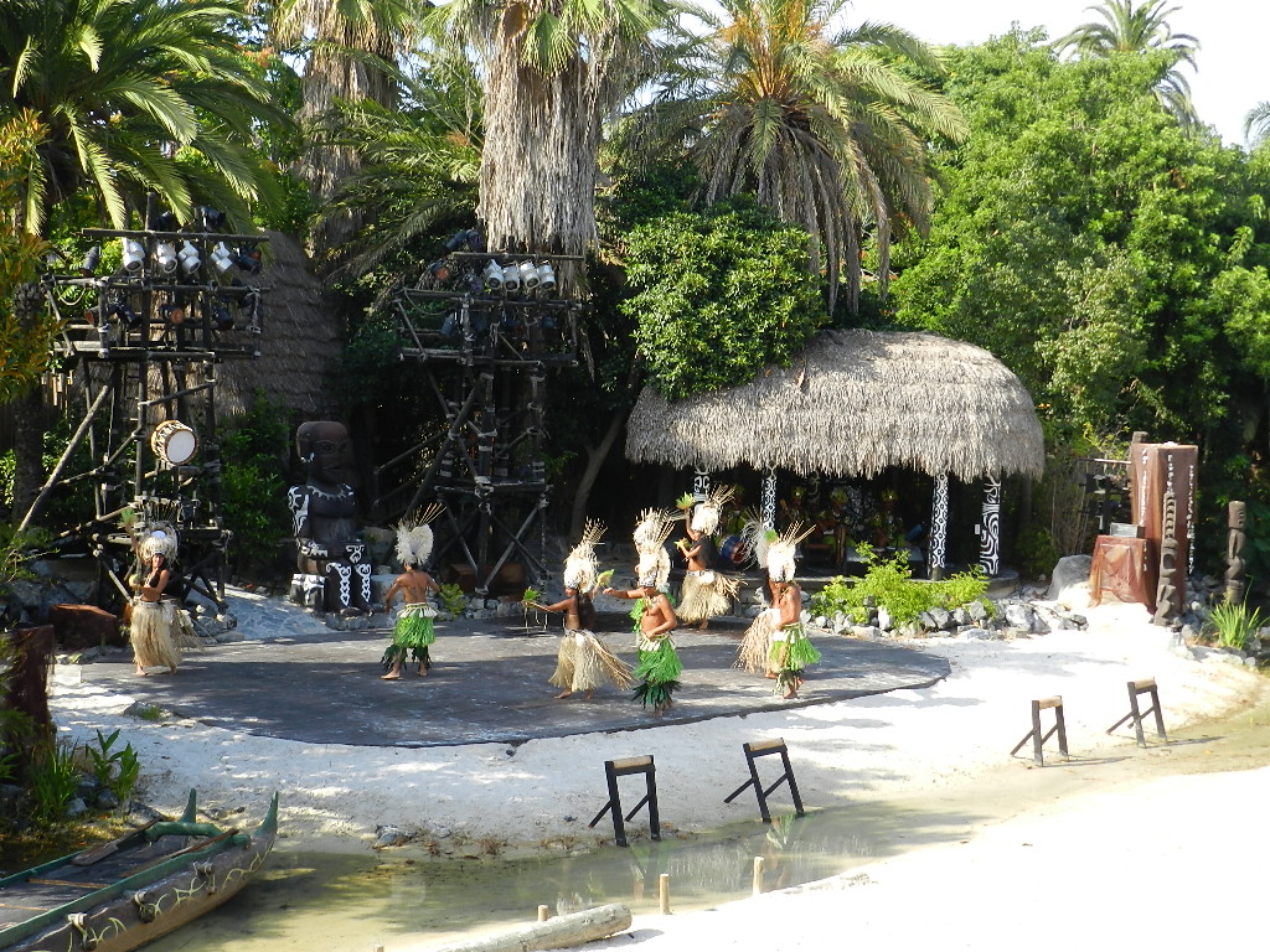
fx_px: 1944
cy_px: 476
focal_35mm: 53
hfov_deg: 36.2
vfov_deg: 27.5
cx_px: 635
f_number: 4.4
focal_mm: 9.4
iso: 160
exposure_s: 1/400
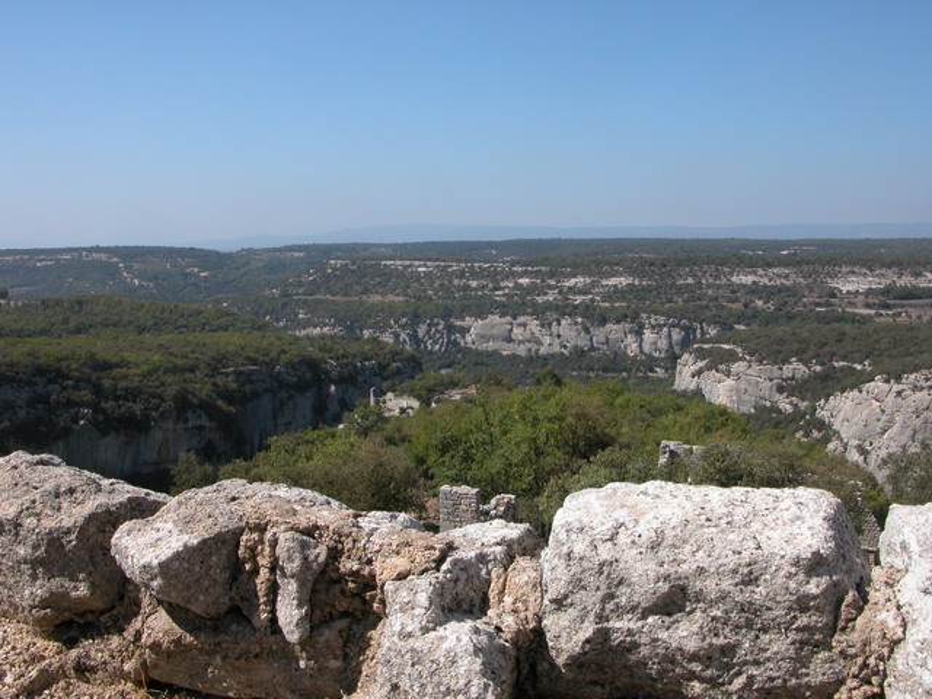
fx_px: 942
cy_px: 350
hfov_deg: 52.6
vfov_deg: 40.7
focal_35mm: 35
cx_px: 466
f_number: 7.1
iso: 100
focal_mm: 8.9
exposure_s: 1/318
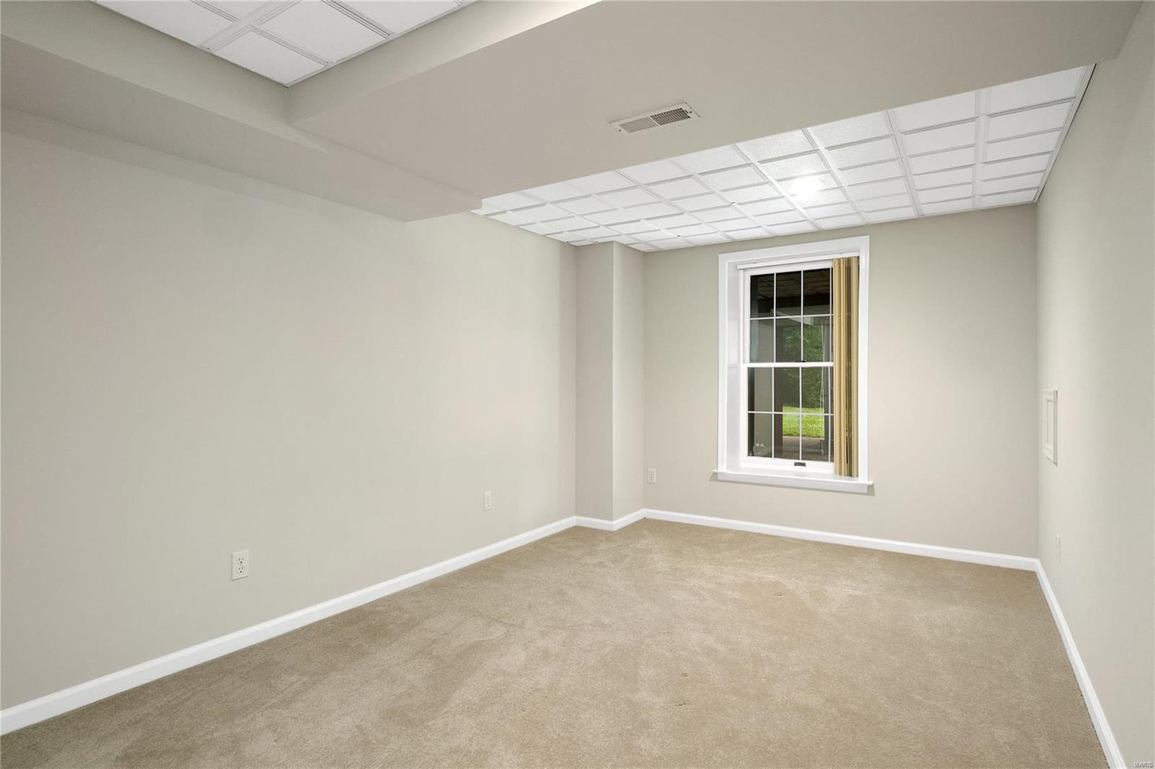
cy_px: 384
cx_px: 578
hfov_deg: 90.0
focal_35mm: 18
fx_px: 577
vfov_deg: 67.4
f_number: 7.1
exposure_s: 1/2.5
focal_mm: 9
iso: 400
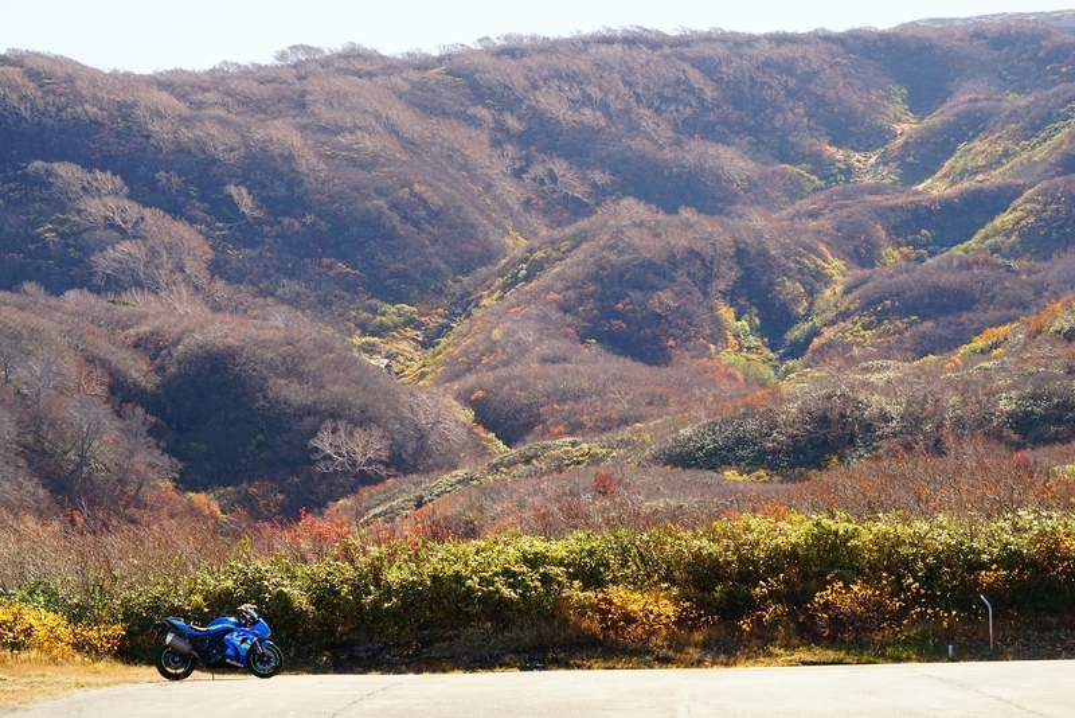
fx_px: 3166
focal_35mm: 106
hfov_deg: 19.3
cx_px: 538
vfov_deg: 12.9
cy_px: 359
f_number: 8
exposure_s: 1/500
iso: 500
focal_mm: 106
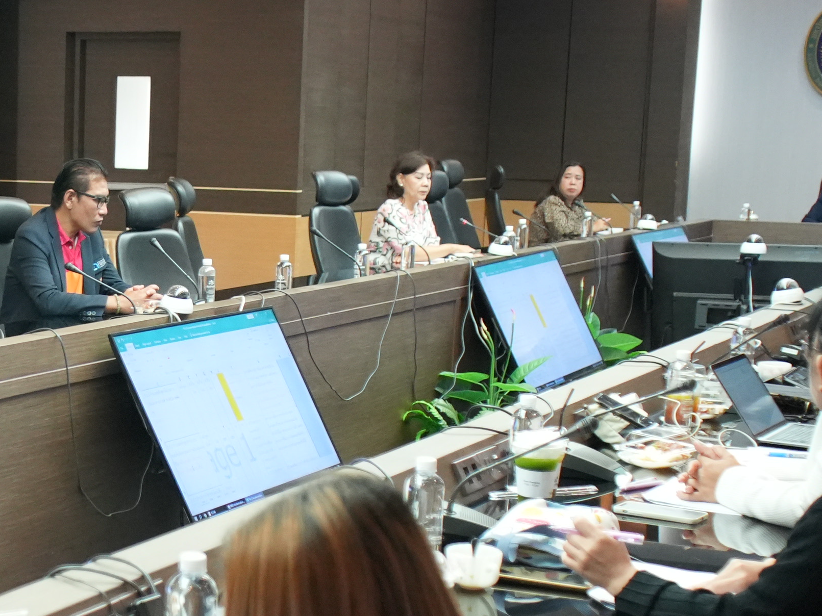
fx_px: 1828
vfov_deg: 18.9
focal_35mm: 77
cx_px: 47
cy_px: 496
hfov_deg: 24.4
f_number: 3.5
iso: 5000
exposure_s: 1/250
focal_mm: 28
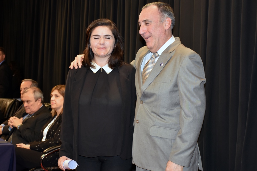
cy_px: 90
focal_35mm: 69
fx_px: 493
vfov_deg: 19.7
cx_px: 121
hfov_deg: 29.2
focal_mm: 42
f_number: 5
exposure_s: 1/60
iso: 800
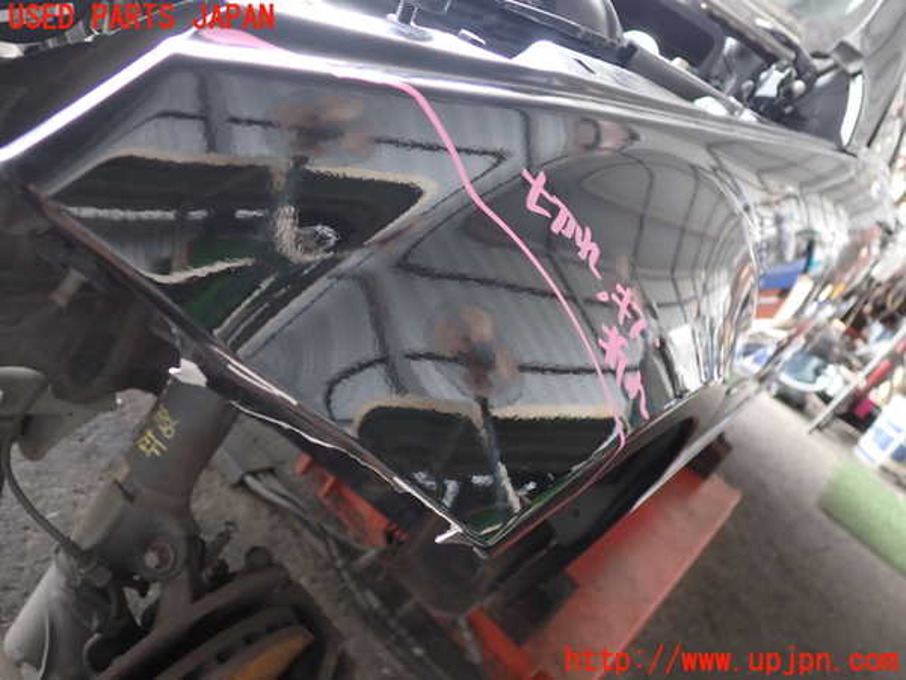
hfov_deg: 60.0
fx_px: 785
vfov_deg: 46.8
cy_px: 340
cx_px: 453
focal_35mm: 30
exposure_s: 1/50
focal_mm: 5.4
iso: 200
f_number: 2.3
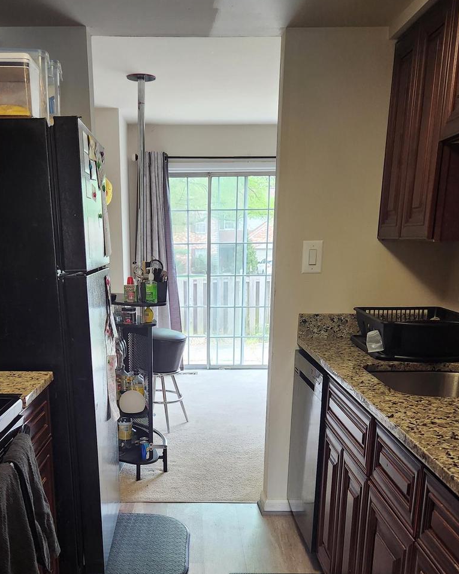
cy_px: 433
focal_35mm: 36
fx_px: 612
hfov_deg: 40.9
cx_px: 175
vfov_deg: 48.3
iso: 400
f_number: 1.8
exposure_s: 1/120
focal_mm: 5.4
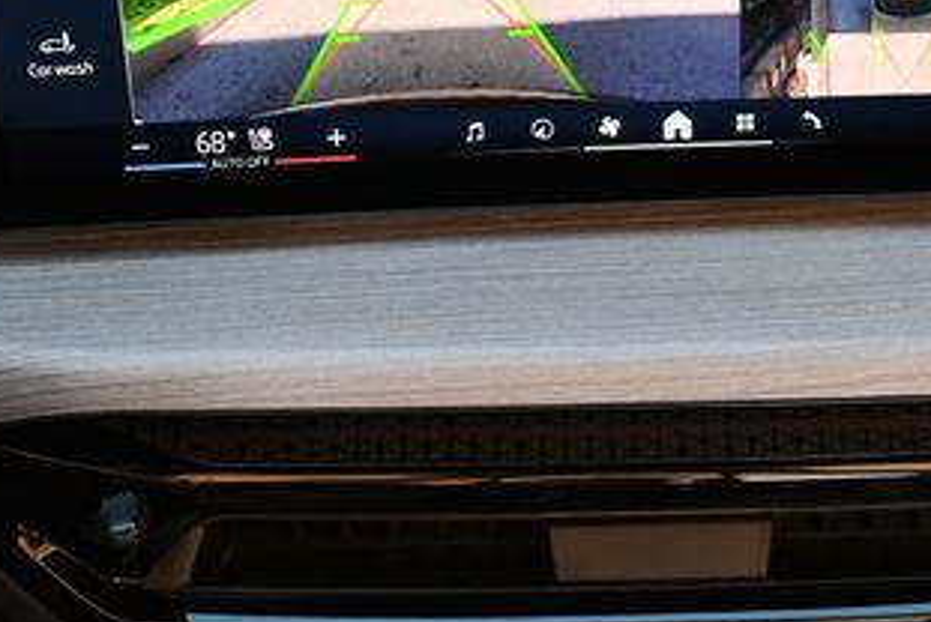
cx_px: 578
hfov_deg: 27.2
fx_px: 1915
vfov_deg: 18.2
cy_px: 84
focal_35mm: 74
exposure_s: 1/250
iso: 500
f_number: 3.5
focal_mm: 18
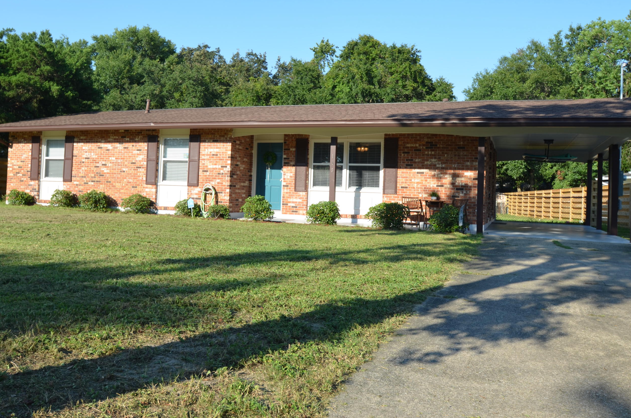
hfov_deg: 60.9
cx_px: 284
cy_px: 179
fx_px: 535
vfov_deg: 42.5
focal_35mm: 31
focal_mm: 17
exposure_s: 1/250
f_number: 8
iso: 125
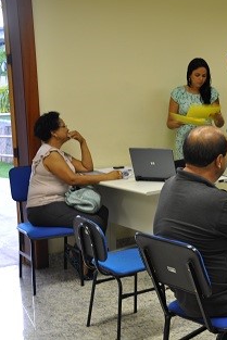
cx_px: 220
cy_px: 169
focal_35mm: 64
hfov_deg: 20.7
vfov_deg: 31.4
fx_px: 605
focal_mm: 28
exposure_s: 1/15
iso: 200
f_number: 4
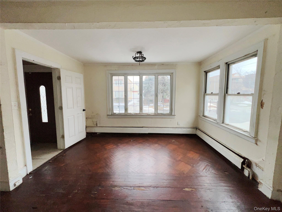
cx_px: 141
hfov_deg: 106.2
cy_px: 106
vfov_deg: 89.9
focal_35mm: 13
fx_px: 106
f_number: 1.8
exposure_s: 1/122
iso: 32
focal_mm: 1.57
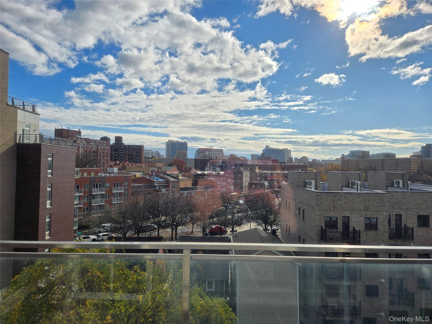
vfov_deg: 58.9
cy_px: 162
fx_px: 287
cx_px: 216
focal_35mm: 23
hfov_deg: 73.9
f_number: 1.8
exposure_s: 1/5002
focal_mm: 5.4
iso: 25
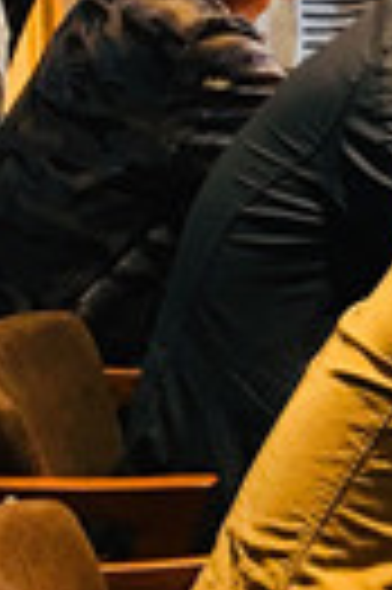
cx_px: 1356
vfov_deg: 11.1
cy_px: -41
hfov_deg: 6.5
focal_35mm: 184
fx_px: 3013
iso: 40
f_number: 2.2
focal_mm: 4.15
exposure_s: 1/17
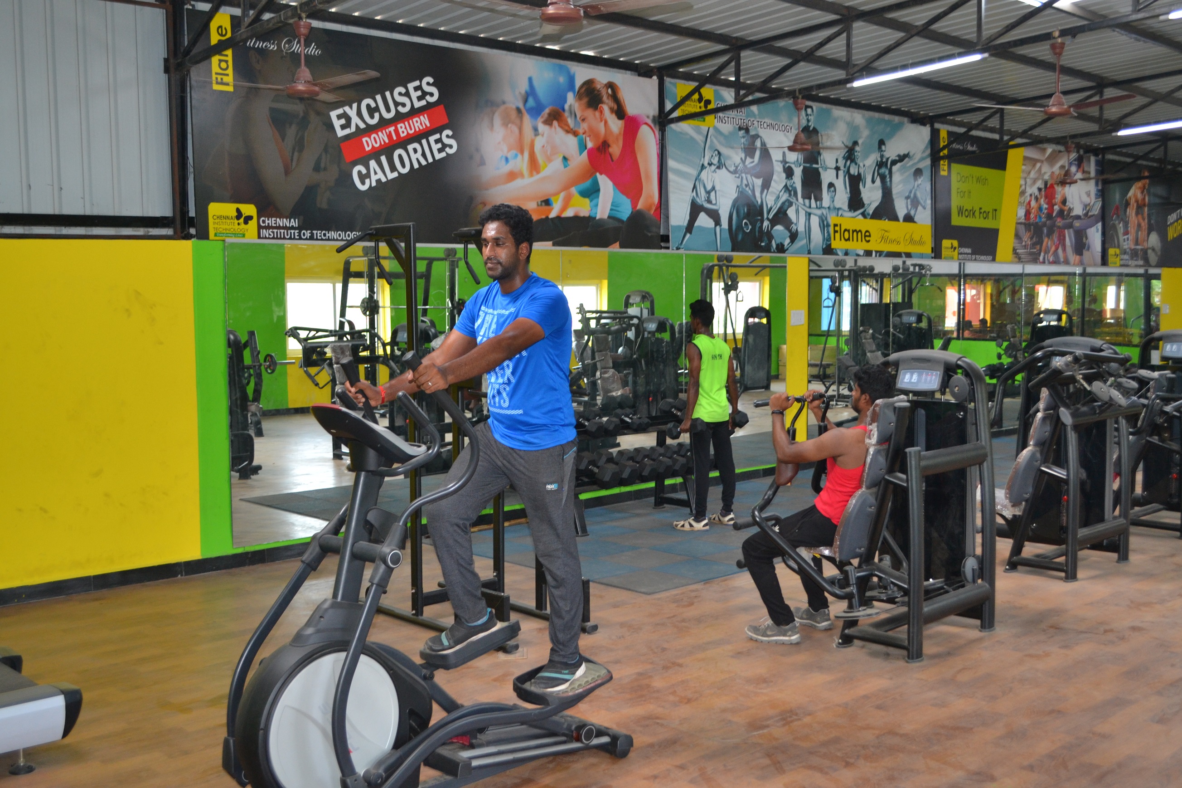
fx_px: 1182
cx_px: 591
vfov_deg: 36.9
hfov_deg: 53.1
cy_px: 394
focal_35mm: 36
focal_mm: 24
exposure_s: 1/60
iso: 560
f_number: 4
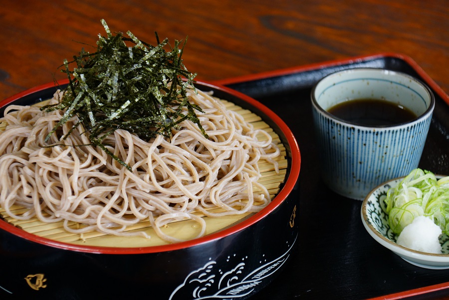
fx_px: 1590
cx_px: 224
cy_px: 150
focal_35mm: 128
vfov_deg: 10.8
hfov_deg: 16.1
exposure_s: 1/25
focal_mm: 85
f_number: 5.6
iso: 400
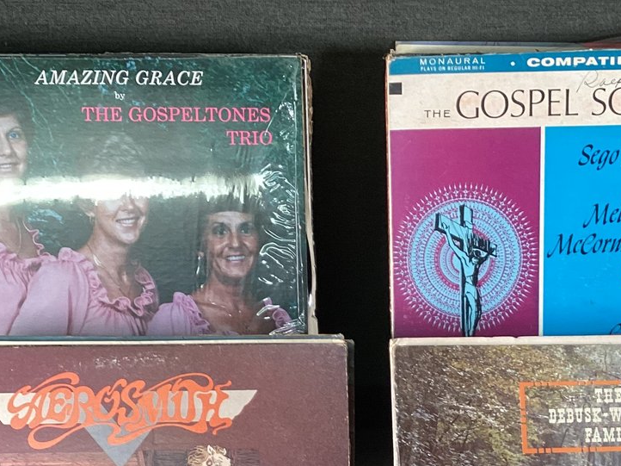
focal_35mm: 65
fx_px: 1166
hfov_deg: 29.7
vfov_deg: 21.6
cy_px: 488
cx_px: 387
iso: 64
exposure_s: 1/60
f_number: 2.4
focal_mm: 3.3
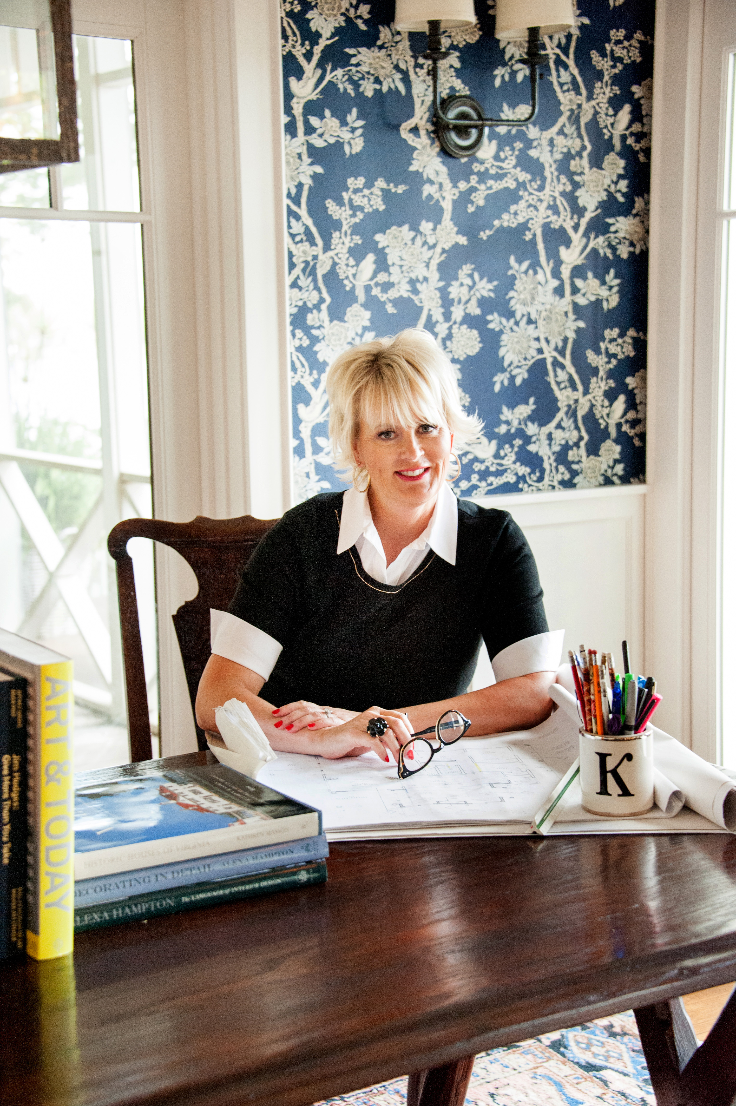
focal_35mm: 58
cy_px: 553
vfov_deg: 34.5
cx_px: 368
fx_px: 1781
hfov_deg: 23.4
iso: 4000
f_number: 4.5
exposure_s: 1/125
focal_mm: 58
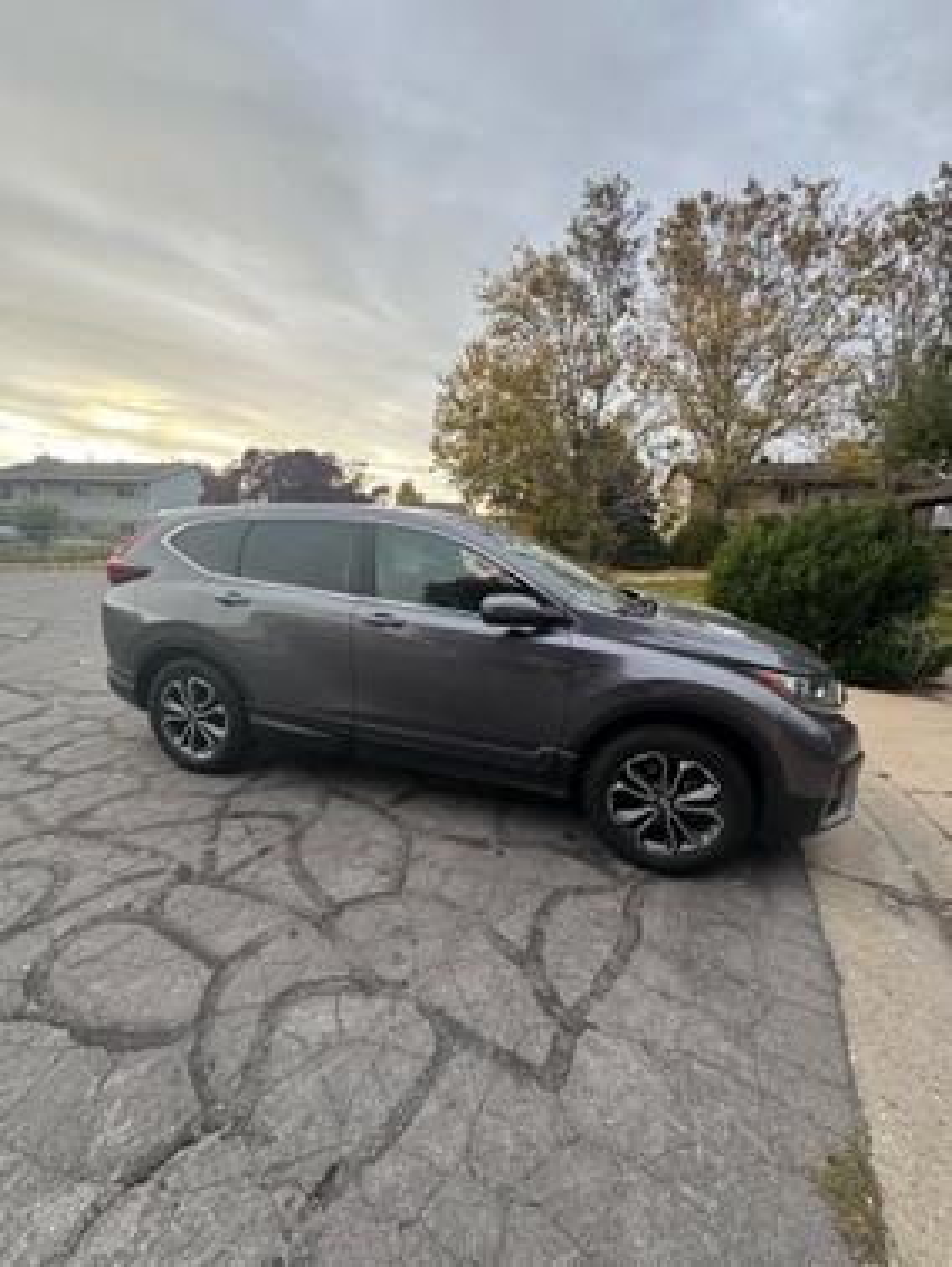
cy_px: 634
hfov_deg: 85.7
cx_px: 476
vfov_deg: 102.0
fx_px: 513
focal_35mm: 14
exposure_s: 1/99
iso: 100
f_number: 2.2
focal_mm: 2.22
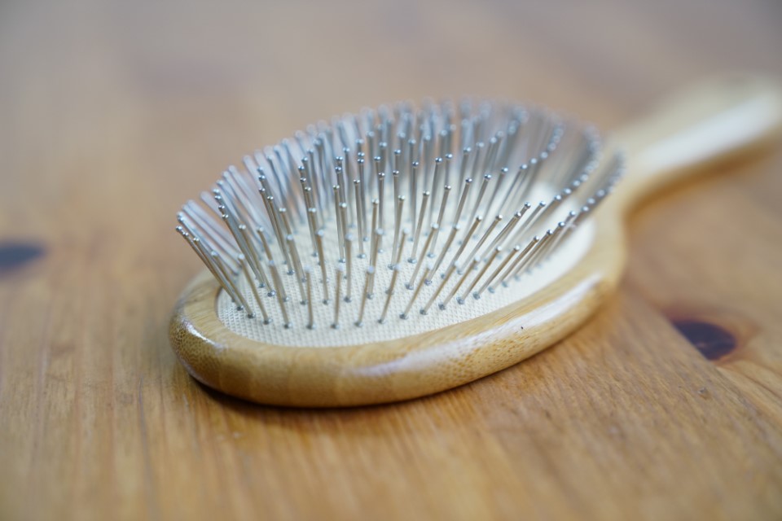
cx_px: 391
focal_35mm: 70
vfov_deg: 19.5
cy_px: 260
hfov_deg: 28.8
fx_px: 1520
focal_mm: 70
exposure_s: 1/60
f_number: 3.5
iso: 1250
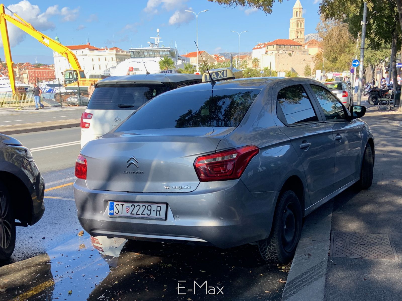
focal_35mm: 26
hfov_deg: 67.3
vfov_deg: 53.1
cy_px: 150
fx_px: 302
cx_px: 201
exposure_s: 1/397
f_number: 1.8
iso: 25
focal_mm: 4.25
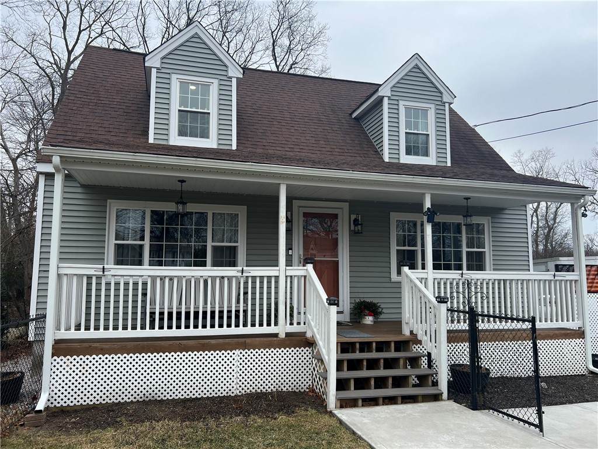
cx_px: 299
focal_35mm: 26
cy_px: 224
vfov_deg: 53.1
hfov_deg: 67.3
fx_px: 449
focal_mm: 5.7
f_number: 1.5
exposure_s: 1/991
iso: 50
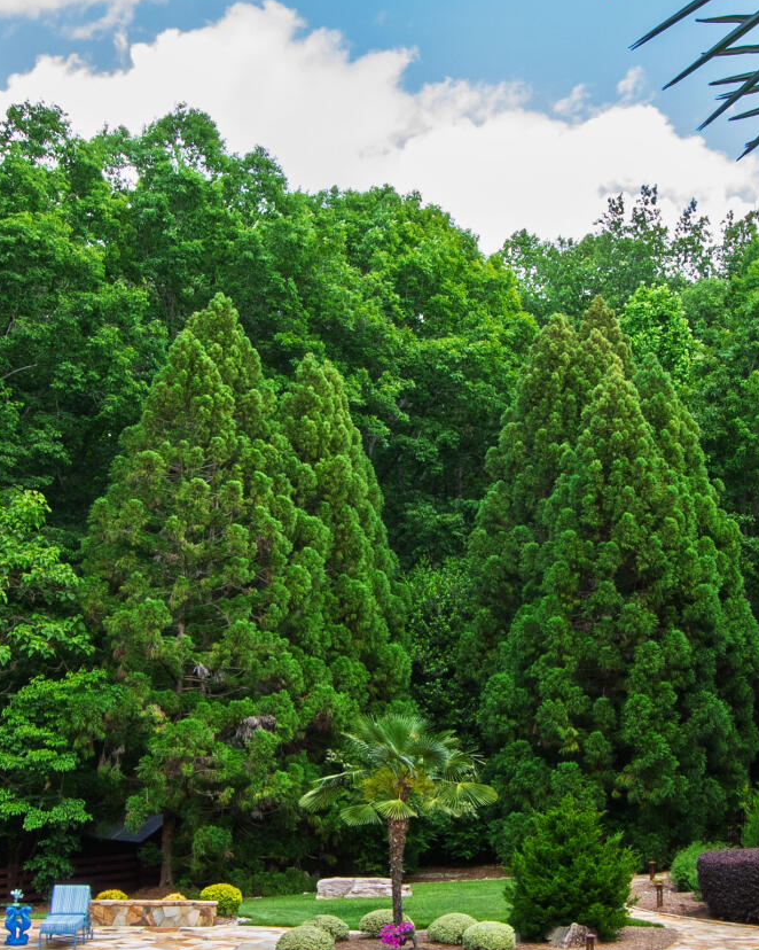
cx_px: 446
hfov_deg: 29.6
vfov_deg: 36.2
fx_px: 1433
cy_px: 660
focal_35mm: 51
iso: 200
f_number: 8
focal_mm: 10
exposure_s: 1/60
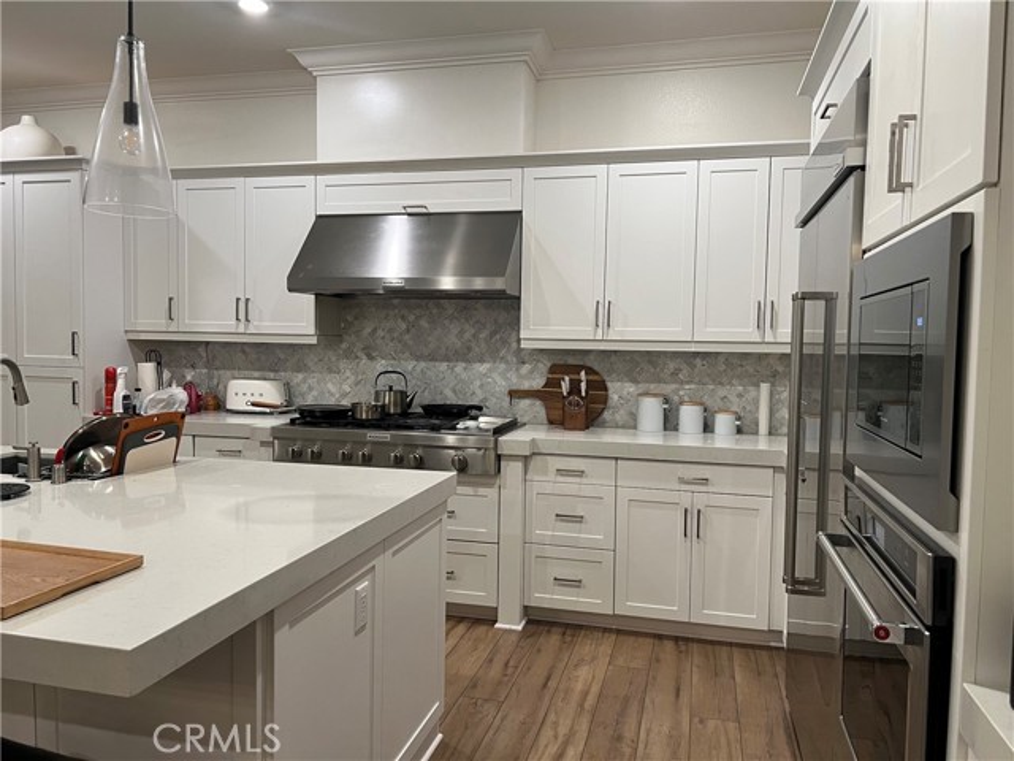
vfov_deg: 53.1
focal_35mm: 26
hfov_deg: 67.3
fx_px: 762
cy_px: 380
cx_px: 507
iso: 100
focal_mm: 5.7
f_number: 1.5
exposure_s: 1/60
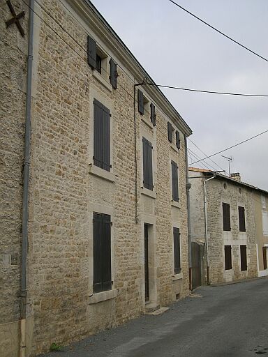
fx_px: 392
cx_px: 134
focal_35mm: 38
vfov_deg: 49.0
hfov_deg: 37.7
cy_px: 178
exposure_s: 1/121
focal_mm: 8
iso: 100
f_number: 7.6
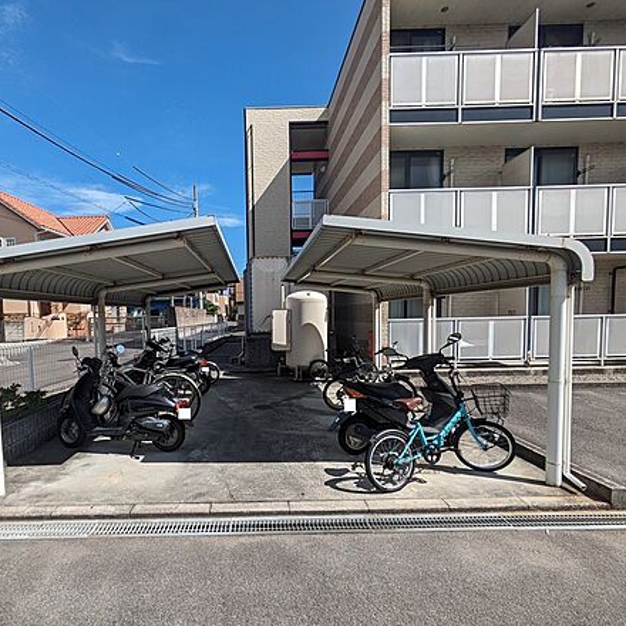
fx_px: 368
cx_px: 253
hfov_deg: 79.8
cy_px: 337
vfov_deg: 80.6
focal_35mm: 18
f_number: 2.2
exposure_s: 1/1887
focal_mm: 1.83
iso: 43
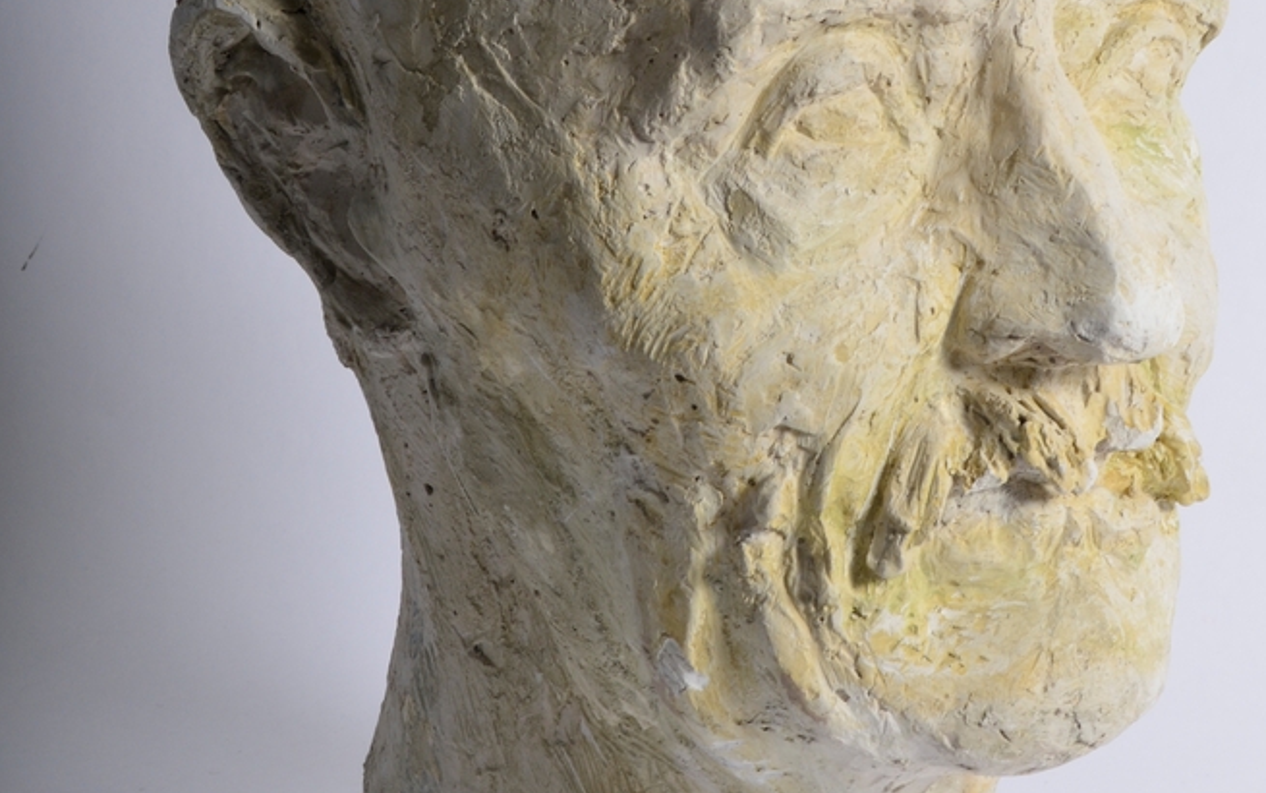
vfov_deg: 13.8
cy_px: 335
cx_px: 737
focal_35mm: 95
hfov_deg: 21.8
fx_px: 3279
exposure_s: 1/200
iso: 200
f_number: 14
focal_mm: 34
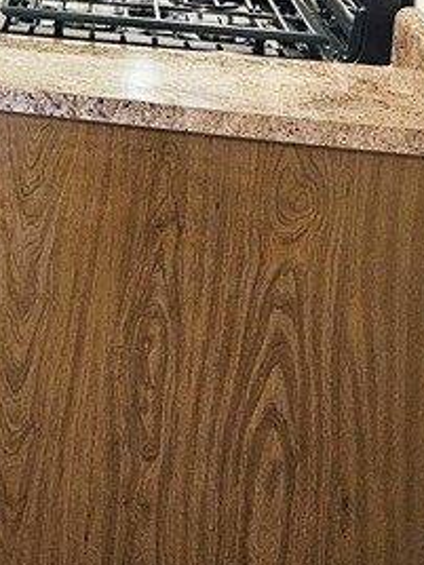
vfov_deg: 20.9
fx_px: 1437
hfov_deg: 13.6
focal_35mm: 88
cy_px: -97
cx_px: -492
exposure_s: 1/120
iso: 500
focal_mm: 6.3
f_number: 1.7
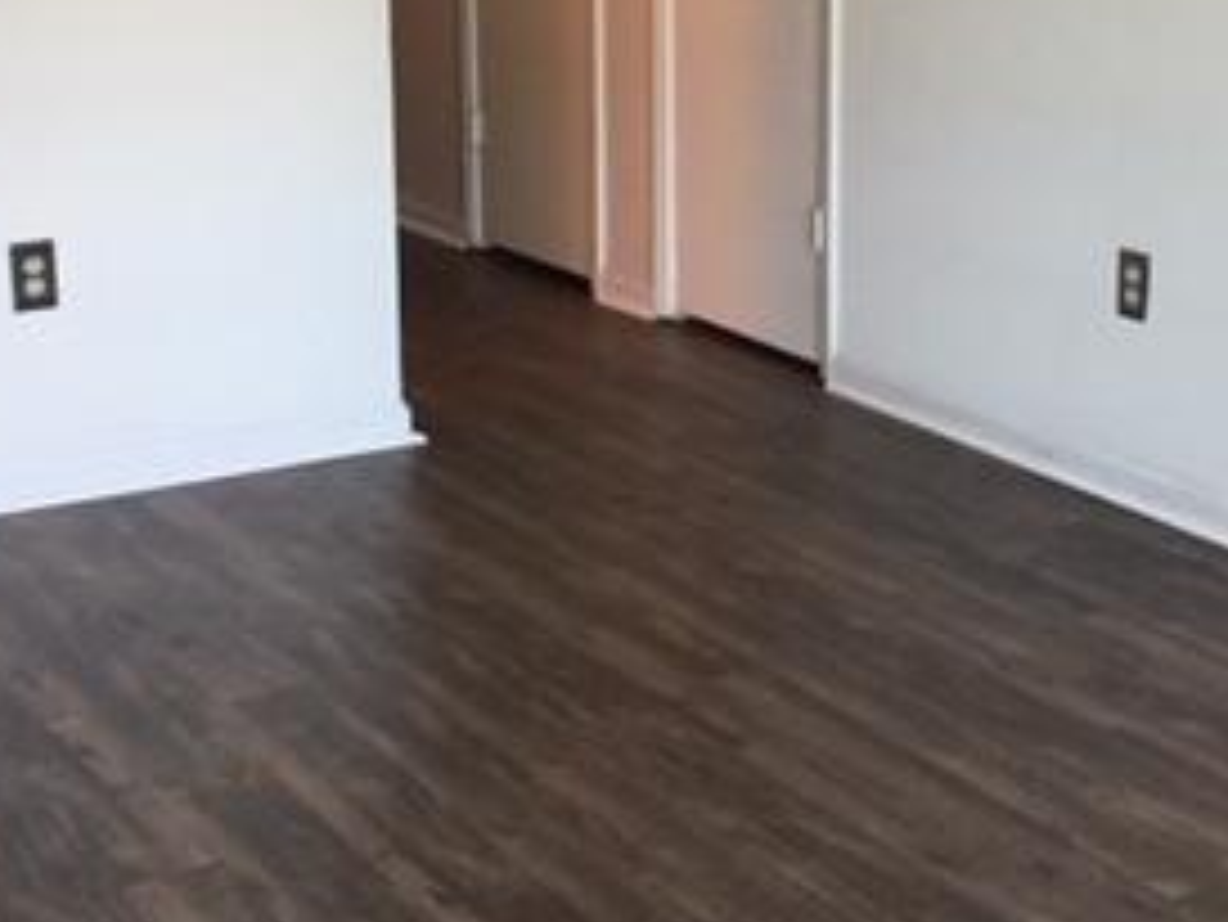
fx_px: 2413
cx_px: 801
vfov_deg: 21.5
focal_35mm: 68
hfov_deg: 28.4
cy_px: 238
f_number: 2.2
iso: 125
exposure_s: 1/30
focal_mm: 4.15
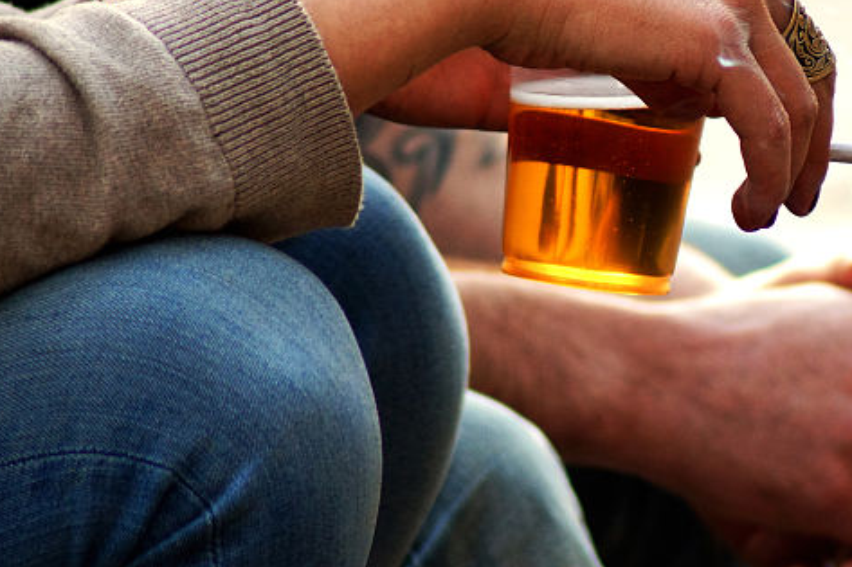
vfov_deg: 1.8
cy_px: 198
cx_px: 623
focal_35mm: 761
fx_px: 18003
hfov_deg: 2.7
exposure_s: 1/100
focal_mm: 300
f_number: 5.6
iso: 800
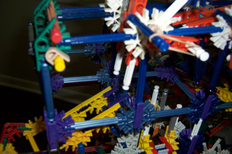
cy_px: 85
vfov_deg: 37.8
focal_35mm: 35
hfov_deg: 54.4
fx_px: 226
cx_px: 115
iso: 80
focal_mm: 5.5
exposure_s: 1/60
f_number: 2.8
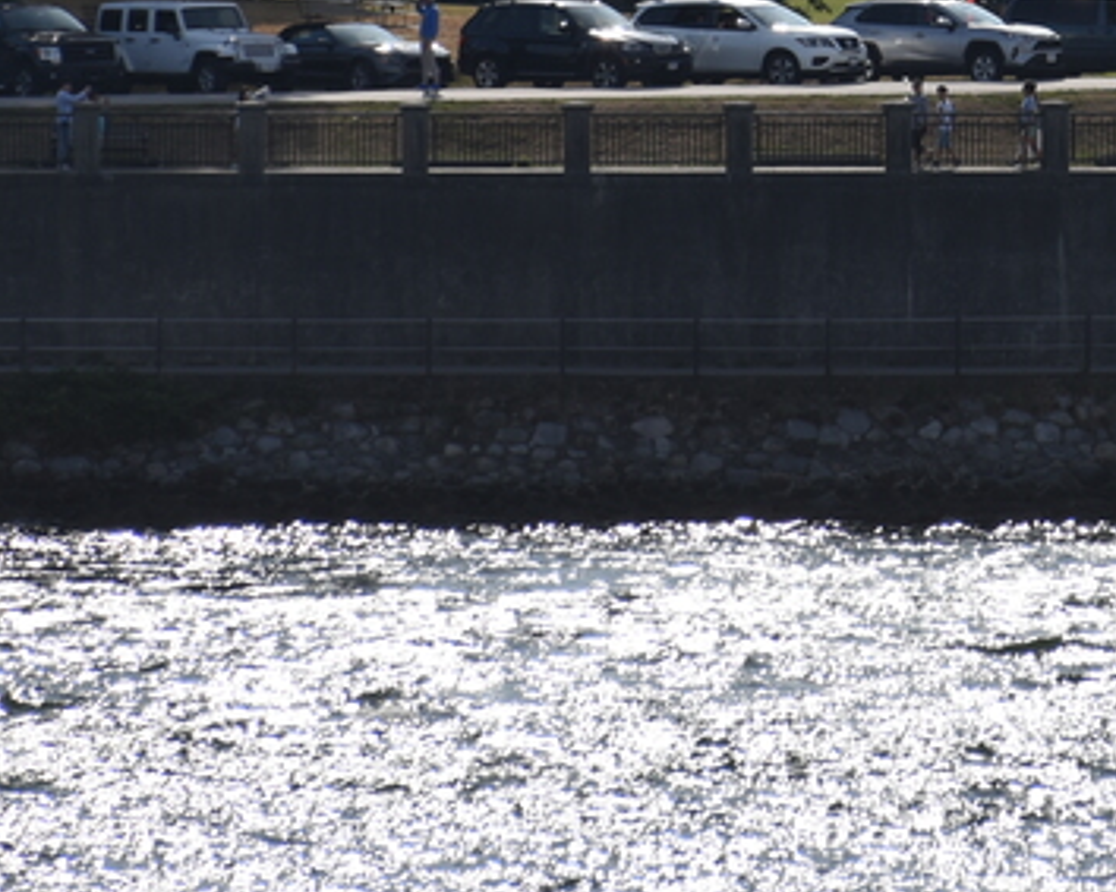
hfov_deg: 1.9
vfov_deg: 1.5
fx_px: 33615
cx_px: 1056
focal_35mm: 1018
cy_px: -347
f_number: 9
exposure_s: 1/640
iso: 100
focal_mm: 300
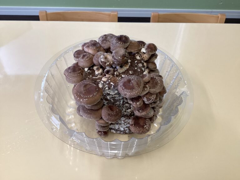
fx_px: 215
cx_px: 120
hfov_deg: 58.4
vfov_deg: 45.4
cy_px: 90
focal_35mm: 31
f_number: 2.4
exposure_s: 1/50
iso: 100
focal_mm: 3.3
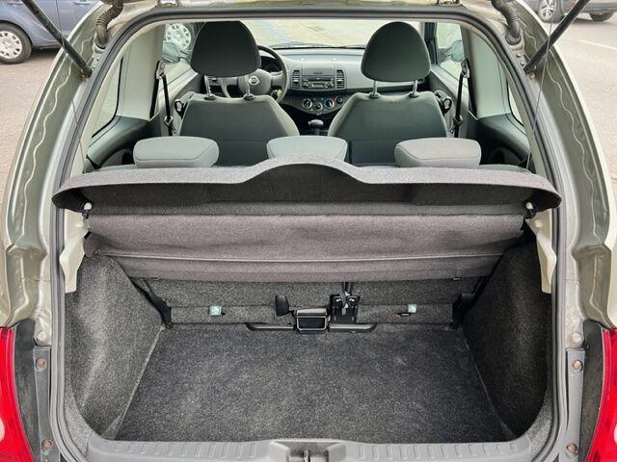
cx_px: 308
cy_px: 231
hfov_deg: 67.3
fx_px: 463
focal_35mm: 26
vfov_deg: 53.1
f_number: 1.5
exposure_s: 1/83
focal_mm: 5.7
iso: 125
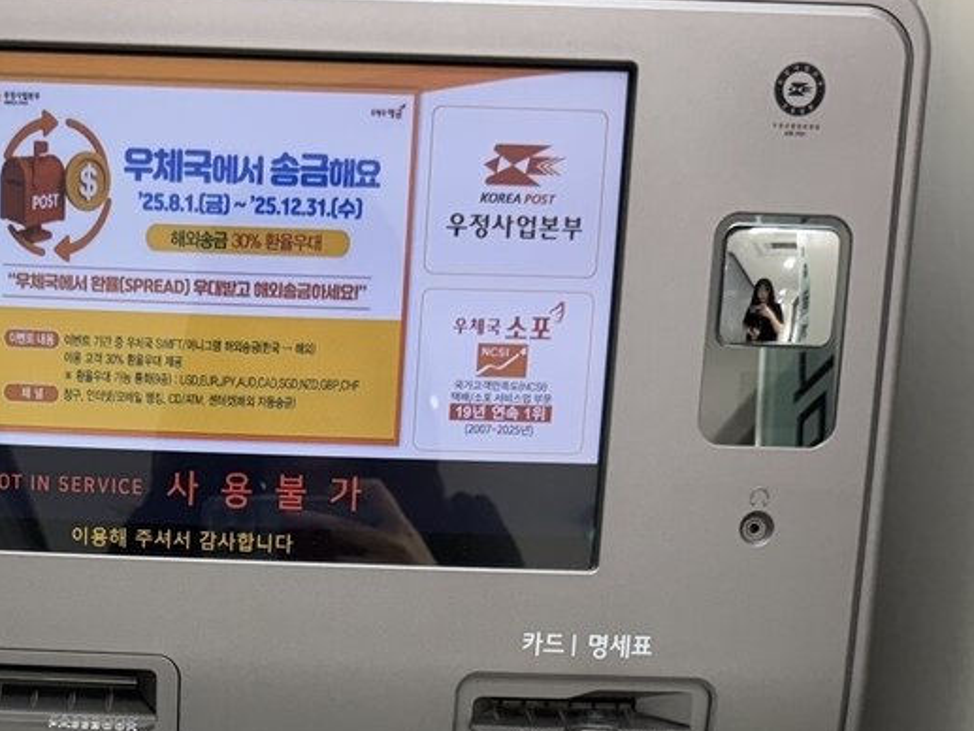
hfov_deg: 29.2
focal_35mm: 65
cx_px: 200
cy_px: 887
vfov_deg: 21.0
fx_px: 1829
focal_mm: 6.76
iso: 125
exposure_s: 1/120
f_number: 1.78
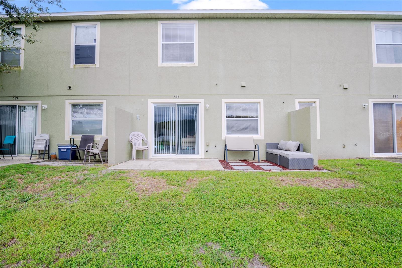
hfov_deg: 95.0
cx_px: 201
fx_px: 184
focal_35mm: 16
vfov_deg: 72.0
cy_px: 134
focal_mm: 11
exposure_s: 1/5
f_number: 11
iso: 100
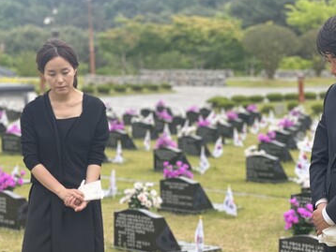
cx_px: 235
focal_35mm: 129
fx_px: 1253
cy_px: 205
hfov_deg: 15.2
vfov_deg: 11.5
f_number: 2.8
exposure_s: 1/205
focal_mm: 9
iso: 25
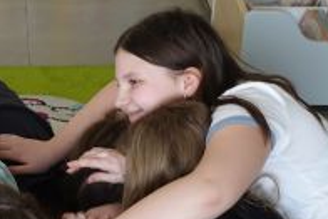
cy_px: 247
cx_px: -3
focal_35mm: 134
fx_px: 1222
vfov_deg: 10.1
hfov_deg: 15.0
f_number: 2.8
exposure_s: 1/50
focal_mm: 15.13
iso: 500
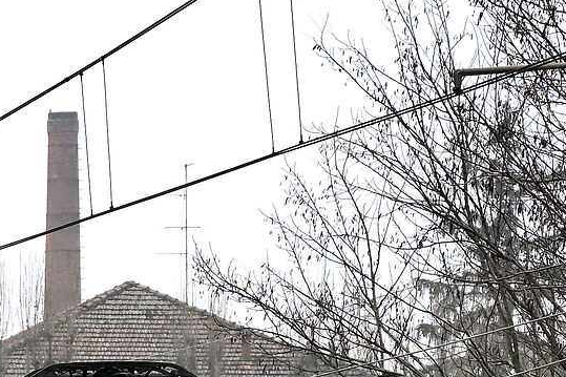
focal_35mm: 481
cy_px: 653
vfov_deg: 2.8
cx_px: -284
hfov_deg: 4.3
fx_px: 7560
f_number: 6.3
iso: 800
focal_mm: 72
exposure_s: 1/1000
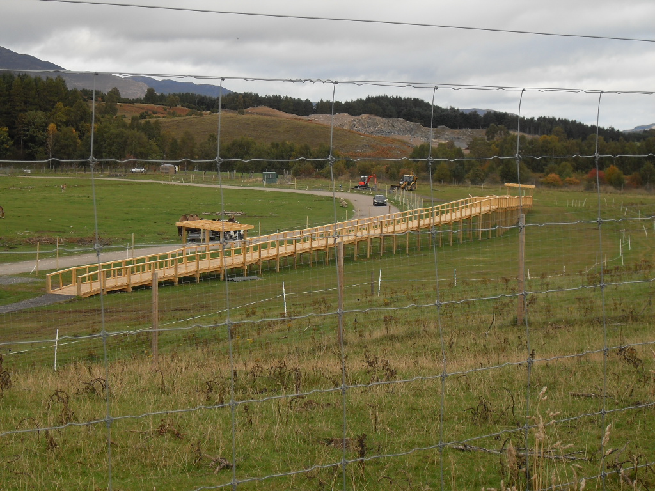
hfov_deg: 26.3
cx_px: 328
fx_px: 1400
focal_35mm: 74
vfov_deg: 19.9
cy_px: 246
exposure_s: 1/250
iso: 80
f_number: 4
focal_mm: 11.8
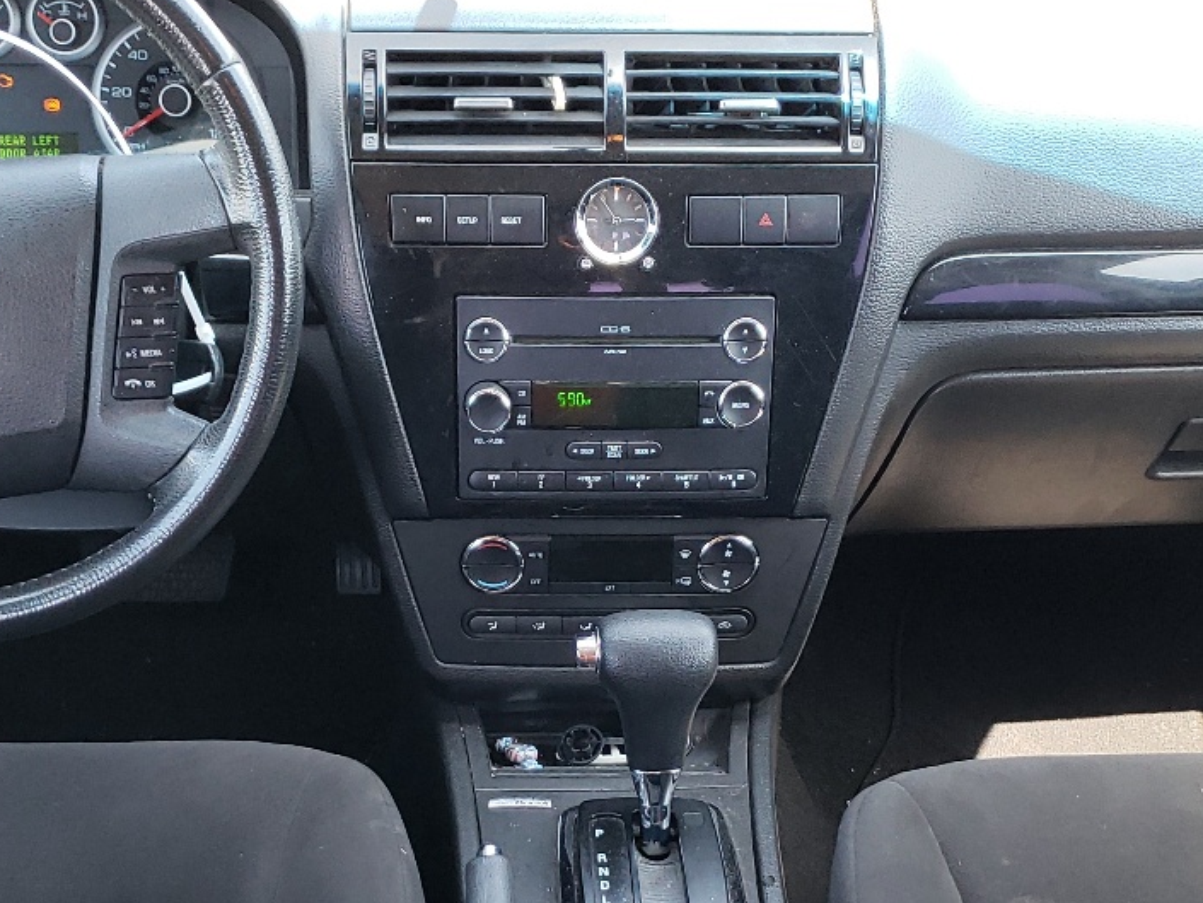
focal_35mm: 59
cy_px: 756
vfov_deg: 24.3
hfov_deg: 32.7
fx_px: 2051
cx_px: 604
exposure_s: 1/120
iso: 98
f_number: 1.5
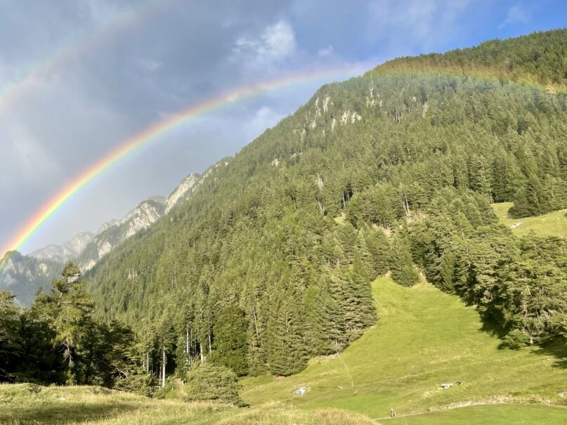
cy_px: 207
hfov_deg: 54.9
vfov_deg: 42.9
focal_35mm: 33
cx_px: 225
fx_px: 540
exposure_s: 1/2353
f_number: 1.6
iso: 32
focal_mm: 4.2
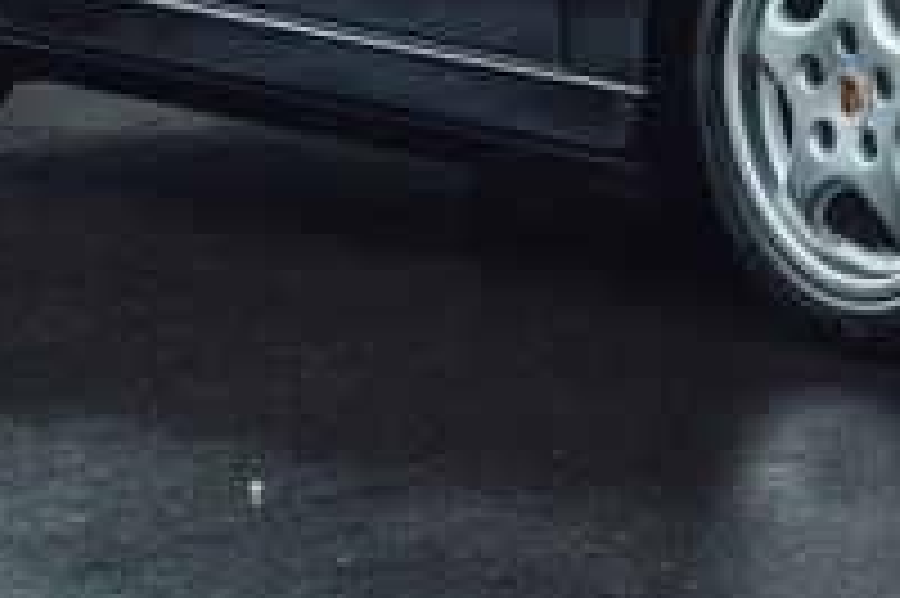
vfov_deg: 4.7
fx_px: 7194
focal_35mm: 288
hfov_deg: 7.1
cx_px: 842
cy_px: -238
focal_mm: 75
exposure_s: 1/60
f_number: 5.6
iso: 400
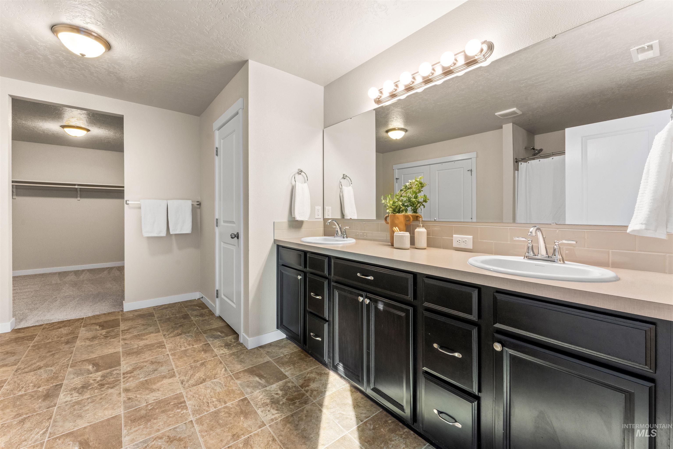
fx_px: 262
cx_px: 336
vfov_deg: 81.2
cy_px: 224
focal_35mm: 14
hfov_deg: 104.3
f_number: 13
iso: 800
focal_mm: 14
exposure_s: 1/2
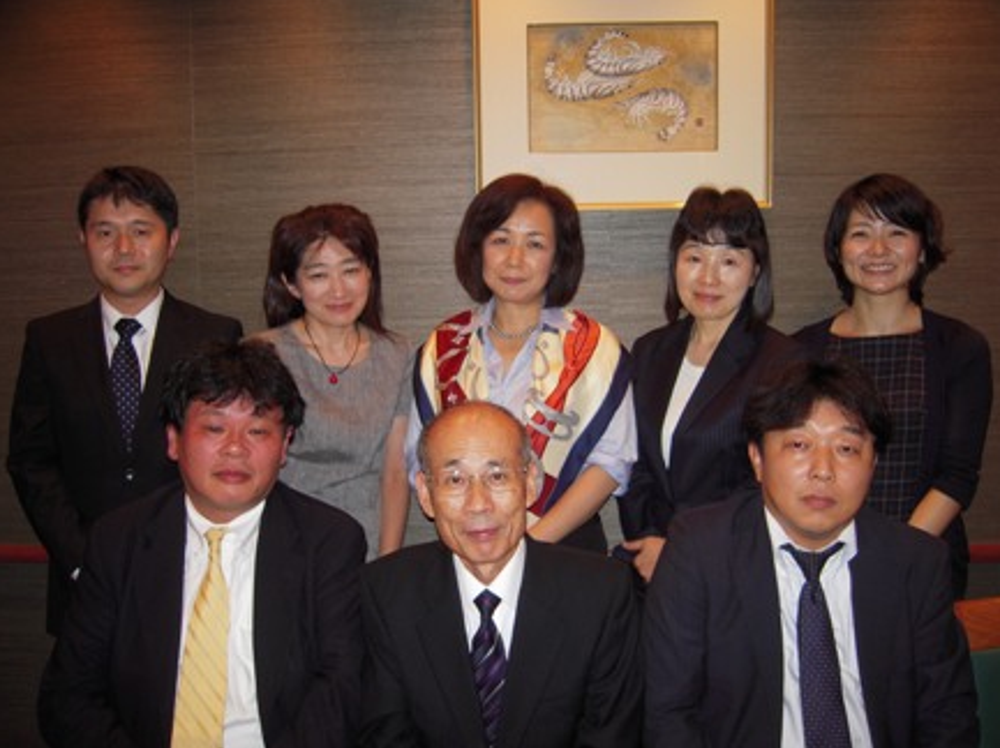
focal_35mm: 29
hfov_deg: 61.7
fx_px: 837
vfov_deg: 48.2
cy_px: 379
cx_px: 490
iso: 100
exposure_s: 1/20
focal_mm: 5
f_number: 2.7
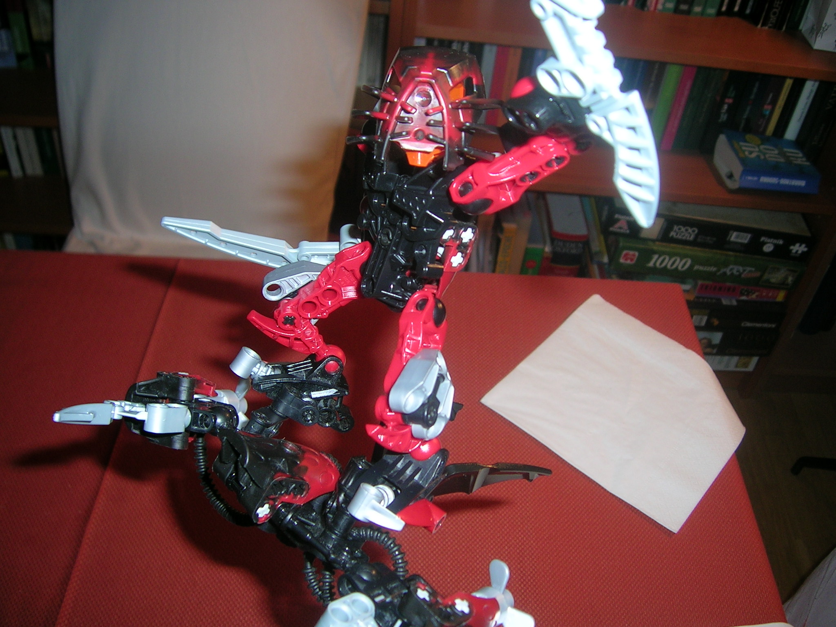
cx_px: 418
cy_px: 314
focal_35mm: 35
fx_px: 845
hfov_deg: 52.6
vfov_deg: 40.7
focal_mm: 5.4
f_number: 2.8
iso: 50
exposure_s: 1/60.1
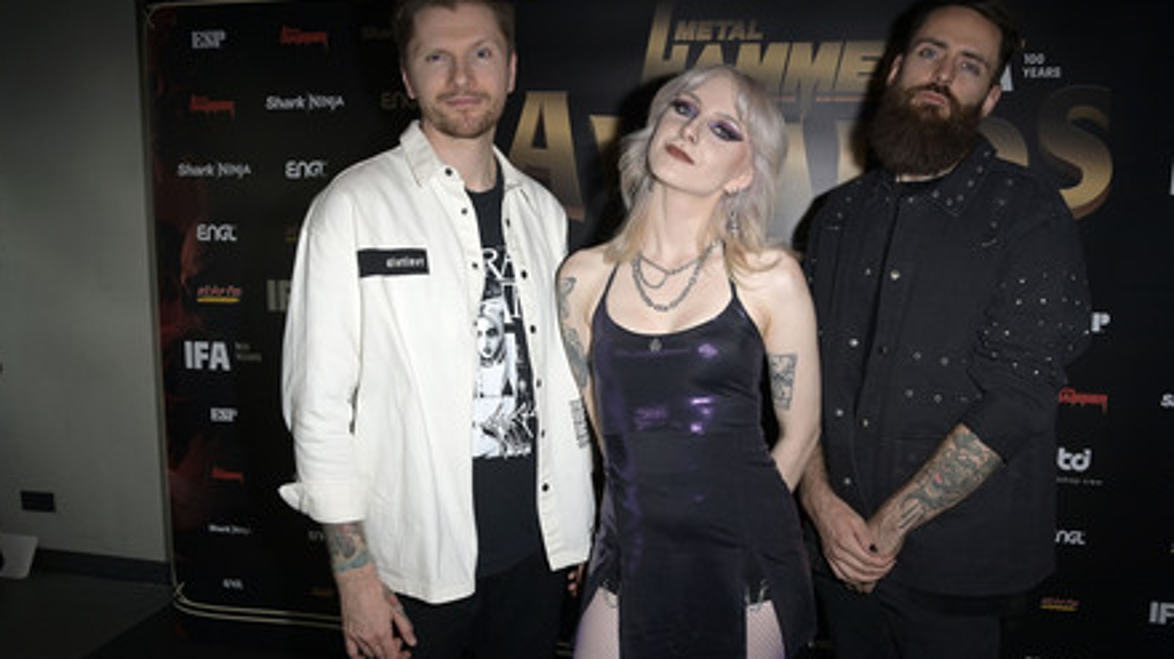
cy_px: 339
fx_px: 902
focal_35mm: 29
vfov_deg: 40.1
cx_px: 586
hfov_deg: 66.1
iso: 640
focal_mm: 27
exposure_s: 1/200
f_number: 6.3
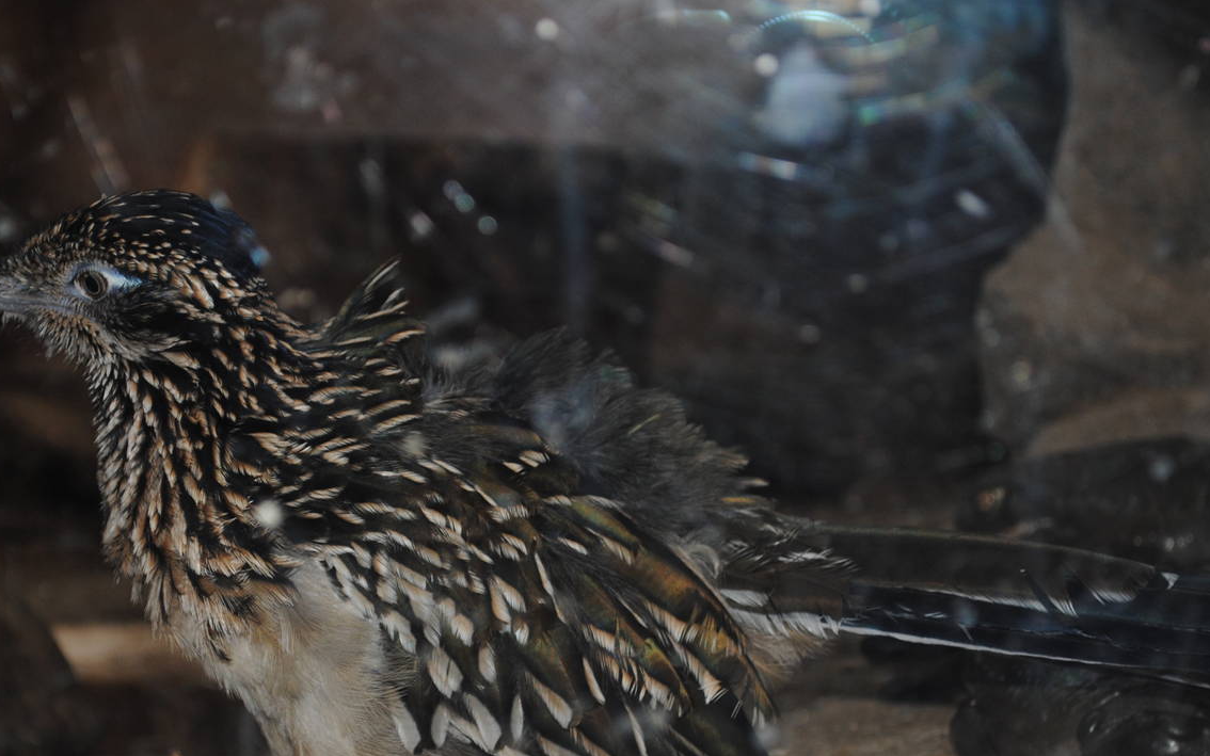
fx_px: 3562
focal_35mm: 108
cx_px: 499
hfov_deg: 19.3
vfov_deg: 12.1
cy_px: 527
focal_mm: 50
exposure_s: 1/60
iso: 200
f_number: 5.6
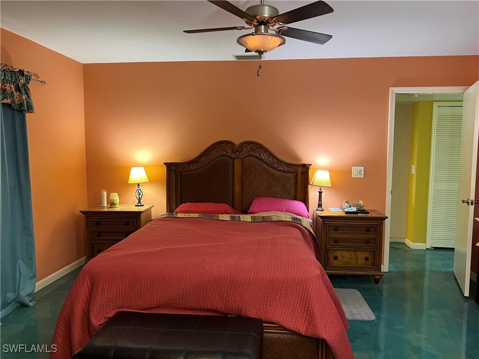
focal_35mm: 26
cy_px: 180
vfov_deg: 53.1
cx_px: 240
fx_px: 360
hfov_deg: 67.3
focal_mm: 5.7
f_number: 1.5
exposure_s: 1/60
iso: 320
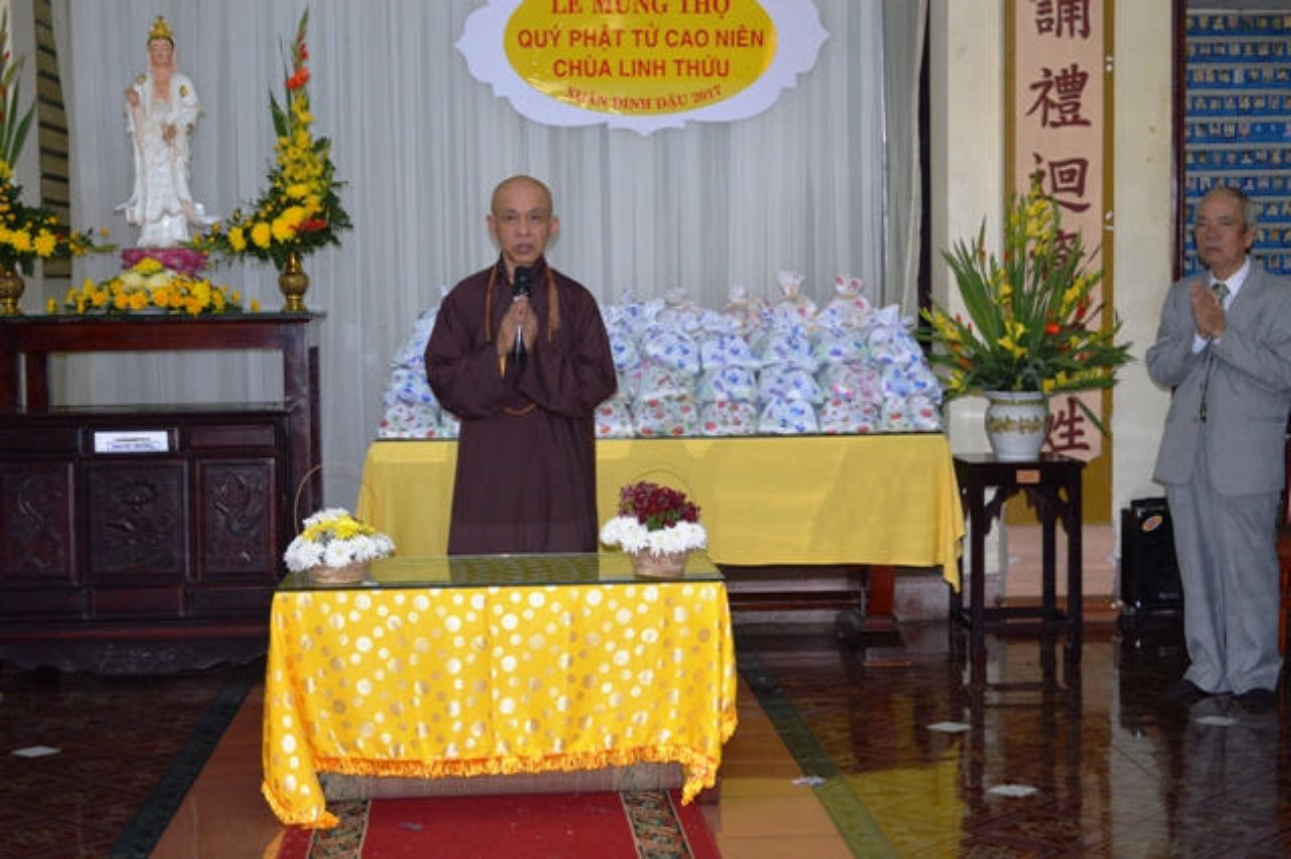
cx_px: 646
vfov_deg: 22.6
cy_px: 430
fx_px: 2150
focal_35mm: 60
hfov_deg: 33.4
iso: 800
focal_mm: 40
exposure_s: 1/60
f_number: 5.3
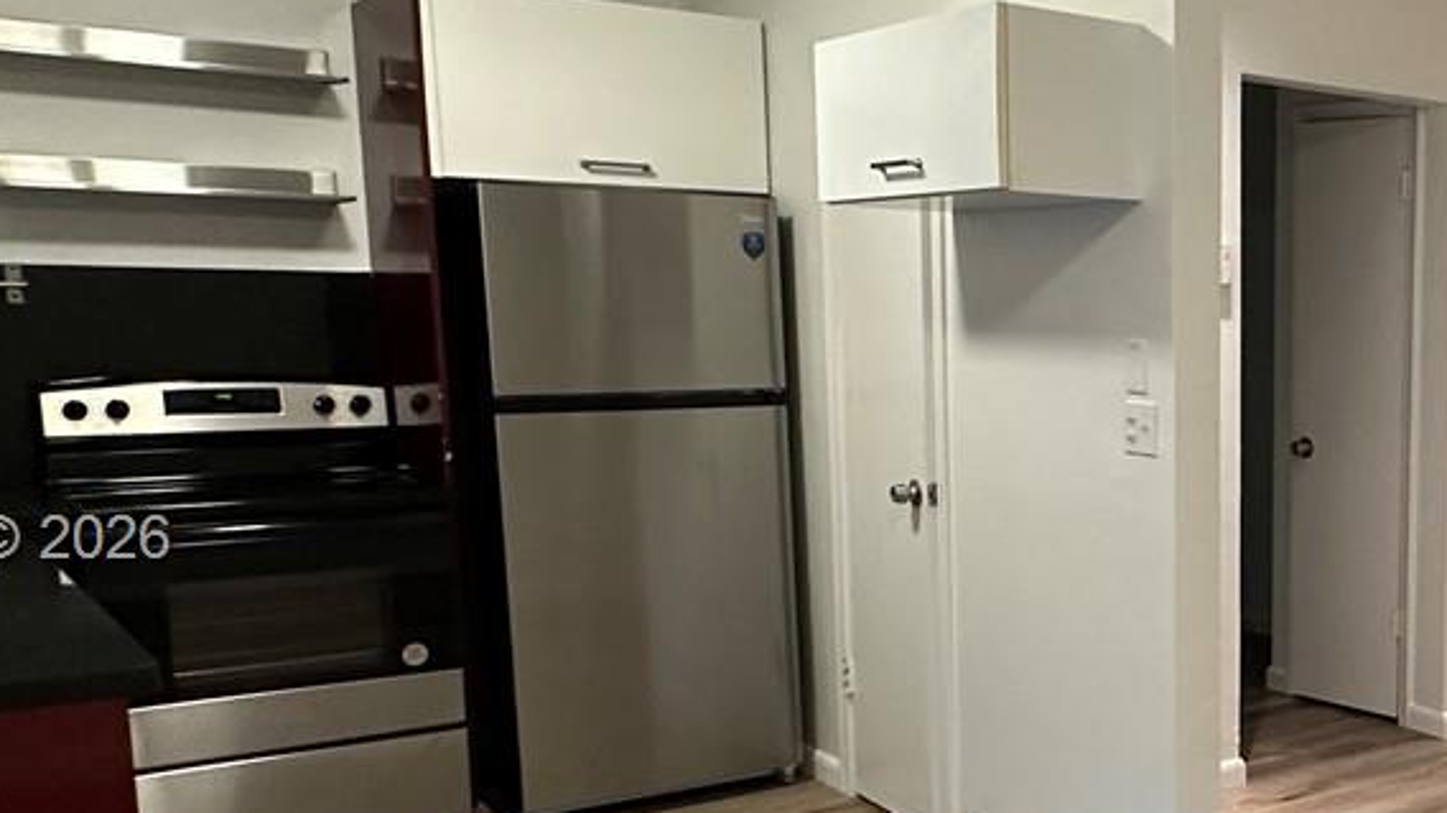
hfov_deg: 41.7
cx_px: 1416
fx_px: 1649
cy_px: 543
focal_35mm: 43
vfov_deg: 27.5
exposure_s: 1/60
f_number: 2.2
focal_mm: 2.22
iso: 320
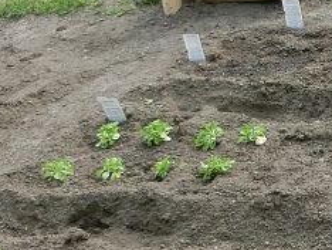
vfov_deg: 11.6
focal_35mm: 128
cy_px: 122
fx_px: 1229
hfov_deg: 14.5
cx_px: 477
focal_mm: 4.5
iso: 80
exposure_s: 1/250
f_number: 3.5
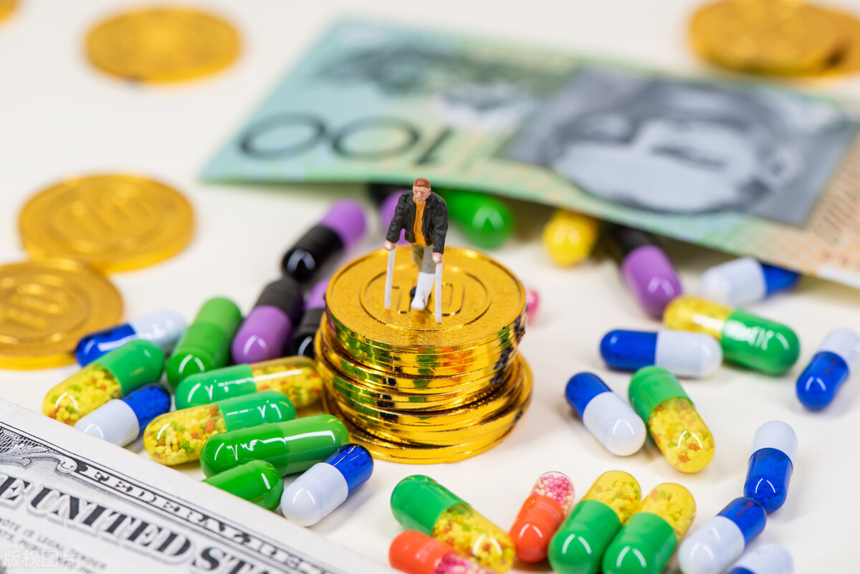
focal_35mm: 105
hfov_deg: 19.4
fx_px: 2509
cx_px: 430
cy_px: 287
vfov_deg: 13.1
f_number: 8
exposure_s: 1/30
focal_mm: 105
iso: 64
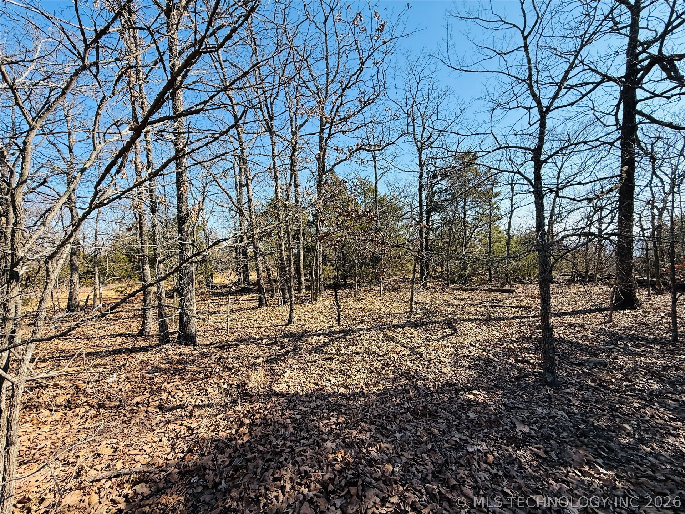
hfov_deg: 102.1
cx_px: 342
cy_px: 257
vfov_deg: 85.7
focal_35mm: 14
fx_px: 277
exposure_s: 1/760
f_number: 2.2
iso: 50
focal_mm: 2.22
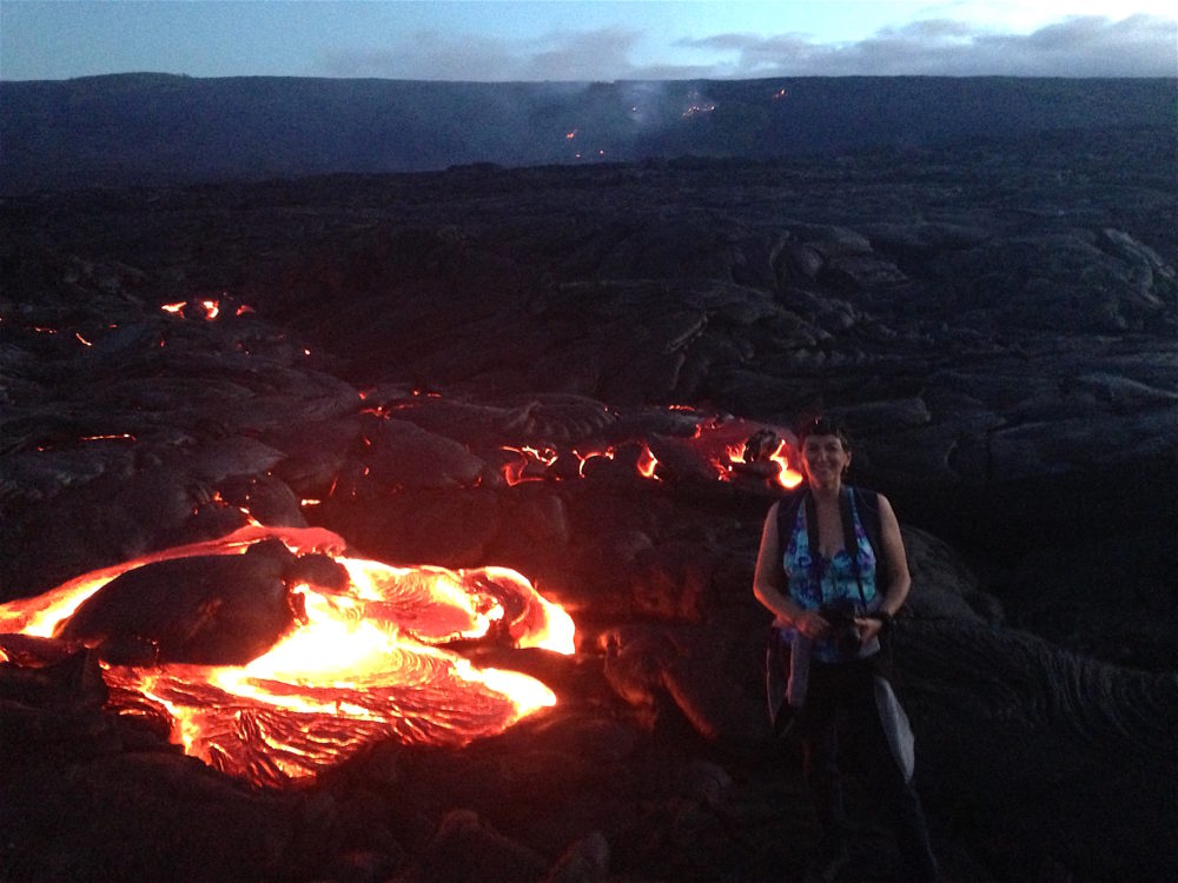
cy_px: 442
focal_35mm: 33
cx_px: 589
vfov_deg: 42.9
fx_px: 1123
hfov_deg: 55.4
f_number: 2.4
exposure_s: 1/15
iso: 800
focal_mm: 4.12
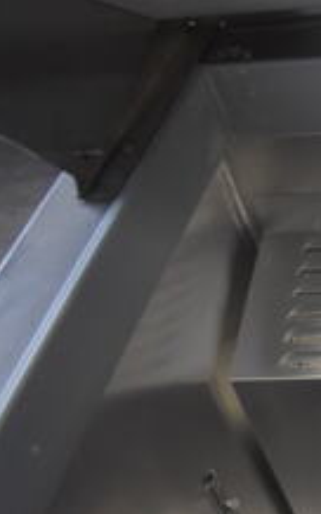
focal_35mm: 77
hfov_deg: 13.9
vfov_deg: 26.1
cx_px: 673
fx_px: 1079
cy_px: 441
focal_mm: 18
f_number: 3.5
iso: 1600
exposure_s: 1/125
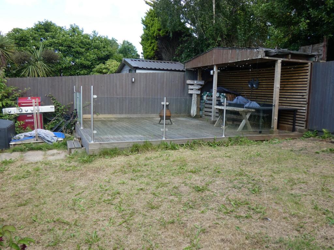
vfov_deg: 46.8
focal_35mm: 30
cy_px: 125
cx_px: 167
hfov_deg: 60.0
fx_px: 289
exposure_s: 1/250
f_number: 3.3
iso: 80
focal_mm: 5.3
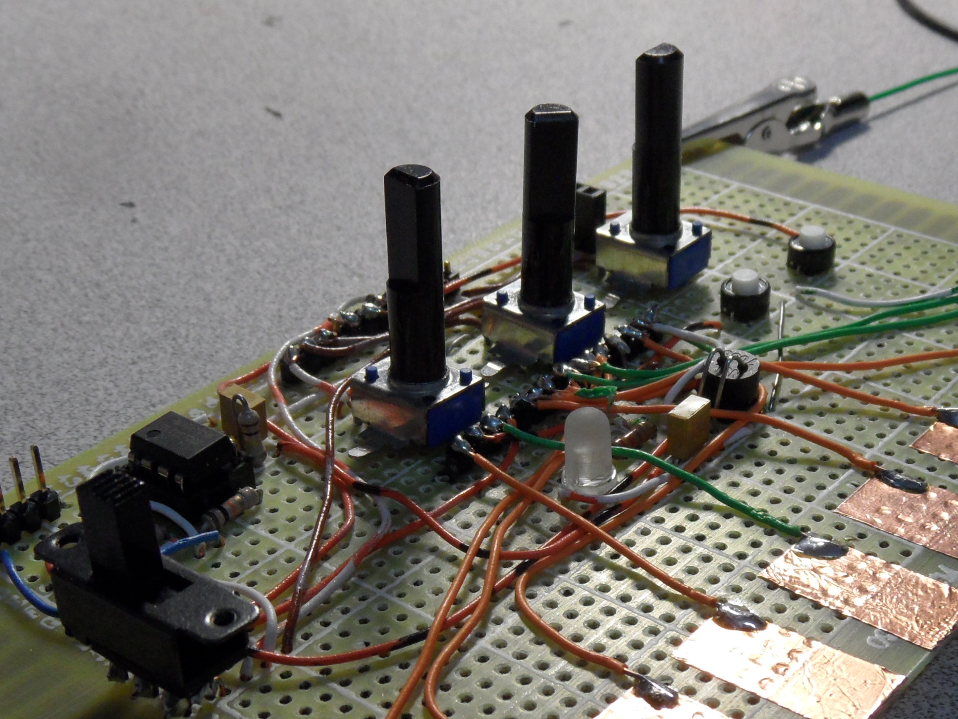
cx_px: 542
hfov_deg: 35.5
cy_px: 593
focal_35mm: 54
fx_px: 1495
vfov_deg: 26.5
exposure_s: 1/30
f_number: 3.4
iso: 200
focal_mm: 5.3
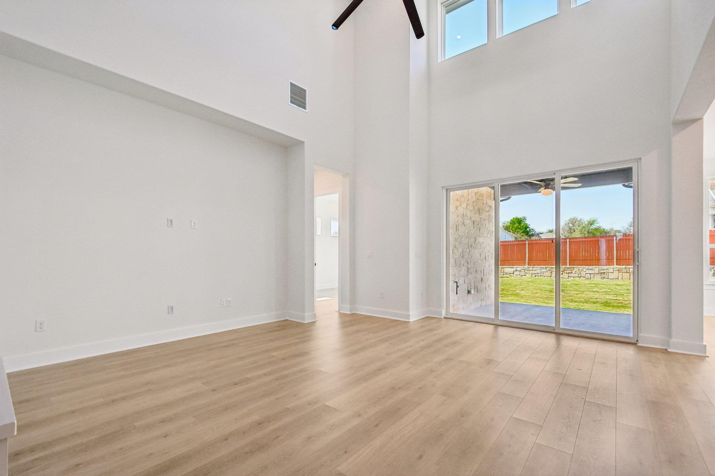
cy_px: 238
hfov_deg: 100.4
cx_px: 358
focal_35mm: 15
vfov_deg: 77.3
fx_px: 298
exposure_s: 1/160
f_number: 8
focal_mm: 10
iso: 400
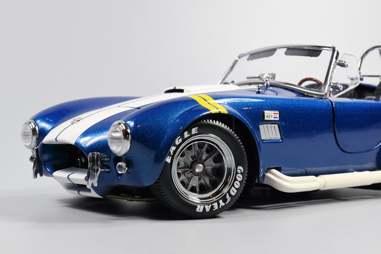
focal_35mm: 73
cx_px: 190
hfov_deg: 27.7
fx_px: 773
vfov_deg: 18.7
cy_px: 127
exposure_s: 1/2.5
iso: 100
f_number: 18
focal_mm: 48
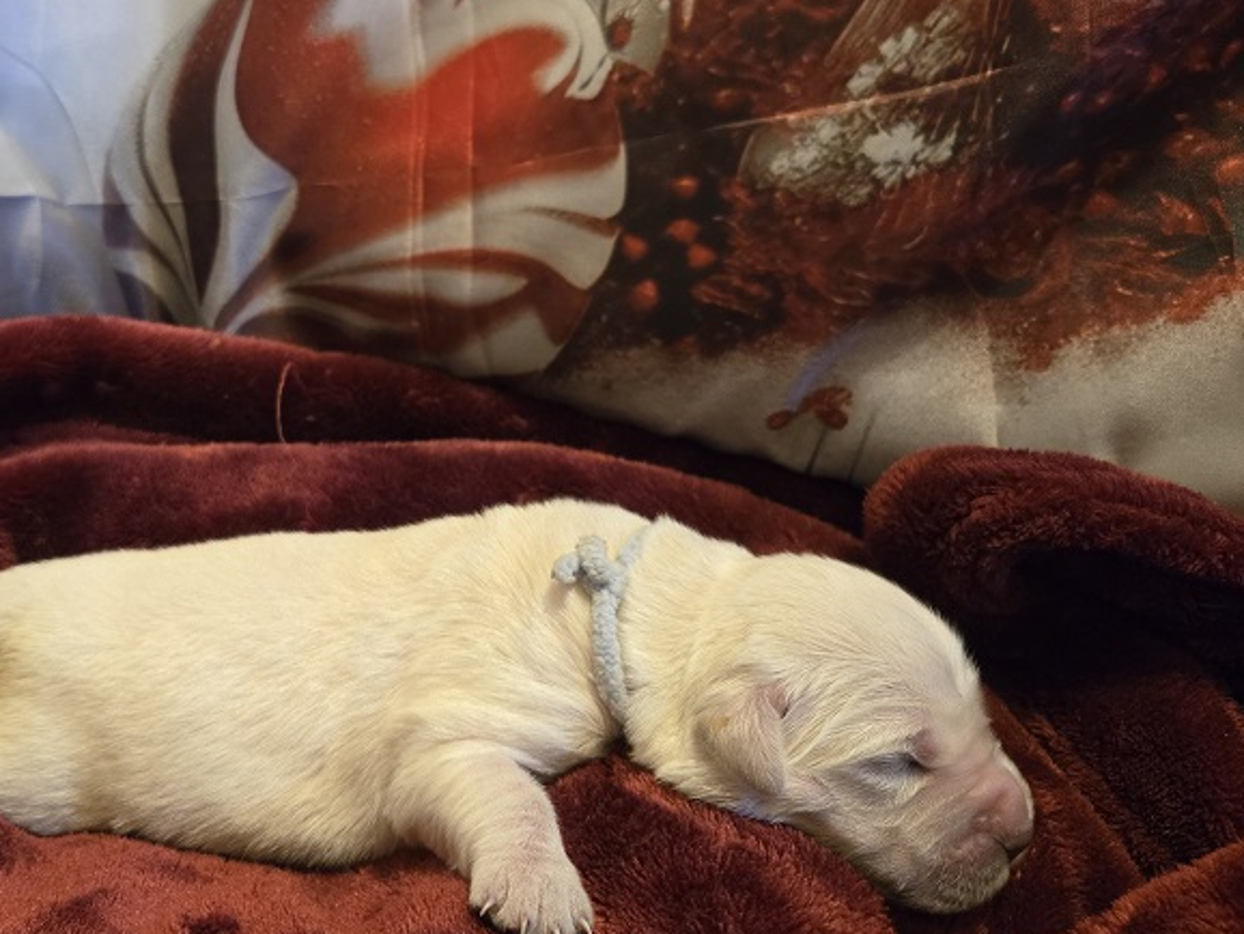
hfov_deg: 51.6
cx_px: 409
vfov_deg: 40.4
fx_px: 1258
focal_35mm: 35
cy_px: 351
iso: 800
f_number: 1.8
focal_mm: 5.4
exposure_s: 1/60
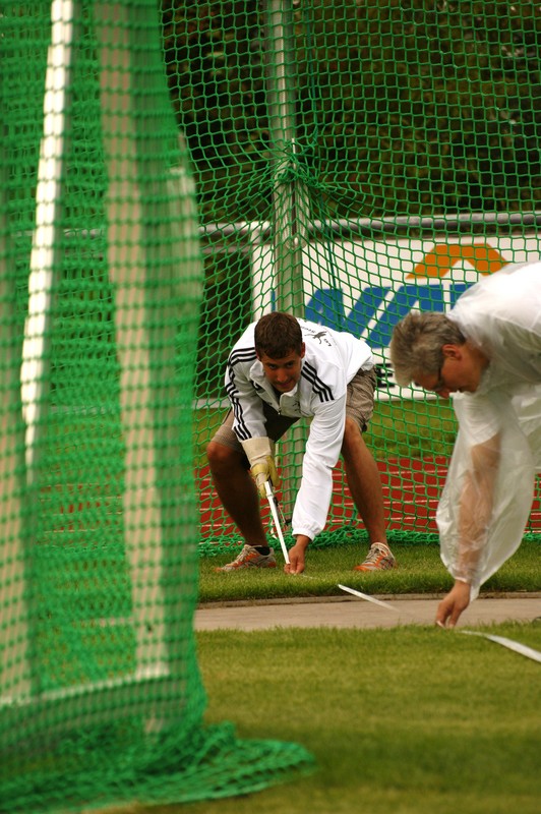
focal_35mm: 420
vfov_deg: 4.9
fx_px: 9483
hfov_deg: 3.3
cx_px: 270
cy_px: 407
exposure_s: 1/400
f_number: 5.6
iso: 200
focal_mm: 280
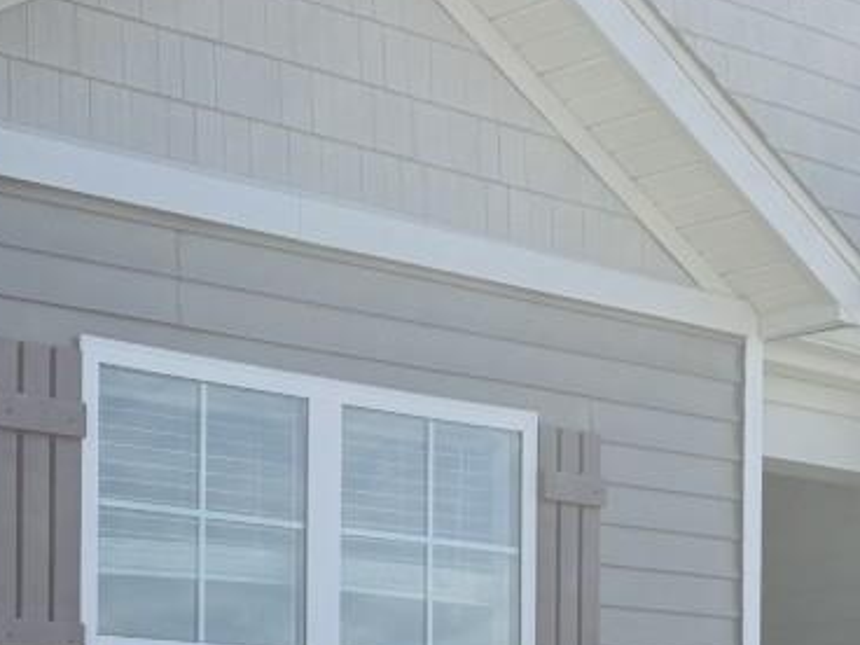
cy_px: 855
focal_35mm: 94
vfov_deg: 15.0
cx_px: -185
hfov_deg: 19.6
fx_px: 2335
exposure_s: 1/3425
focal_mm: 6.76
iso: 80
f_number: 1.78
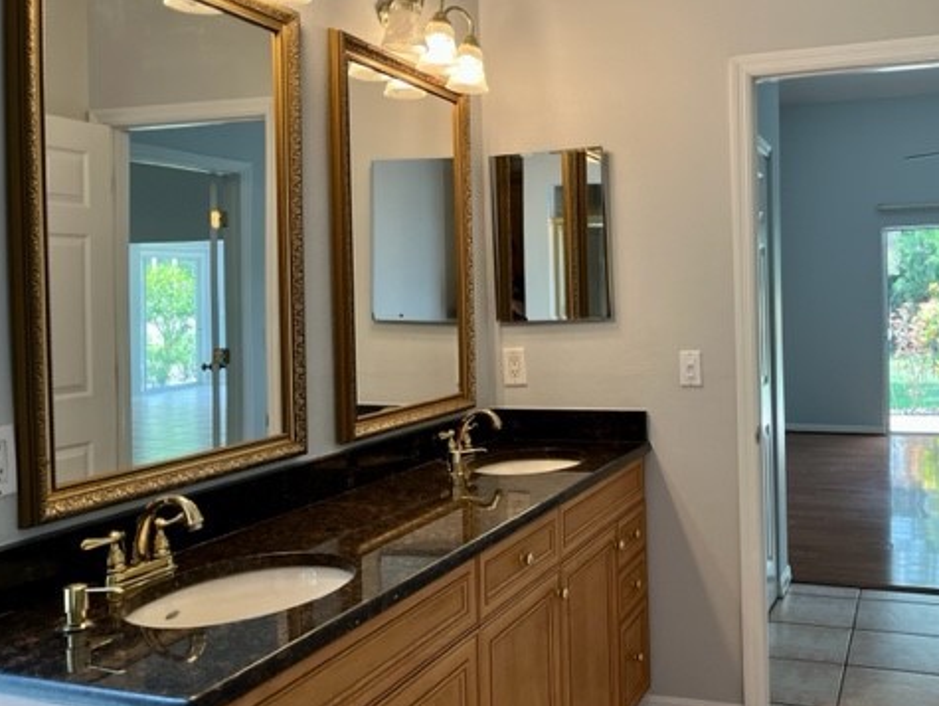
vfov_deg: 40.7
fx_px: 950
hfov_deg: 51.8
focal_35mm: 35
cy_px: 312
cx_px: 609
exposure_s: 1/120
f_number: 1.6
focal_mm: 5.1
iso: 100
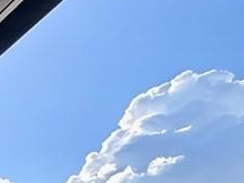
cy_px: 421
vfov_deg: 12.0
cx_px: -546
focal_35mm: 102
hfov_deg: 10.5
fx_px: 719
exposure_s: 1/264
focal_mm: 2.22
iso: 40
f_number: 2.2
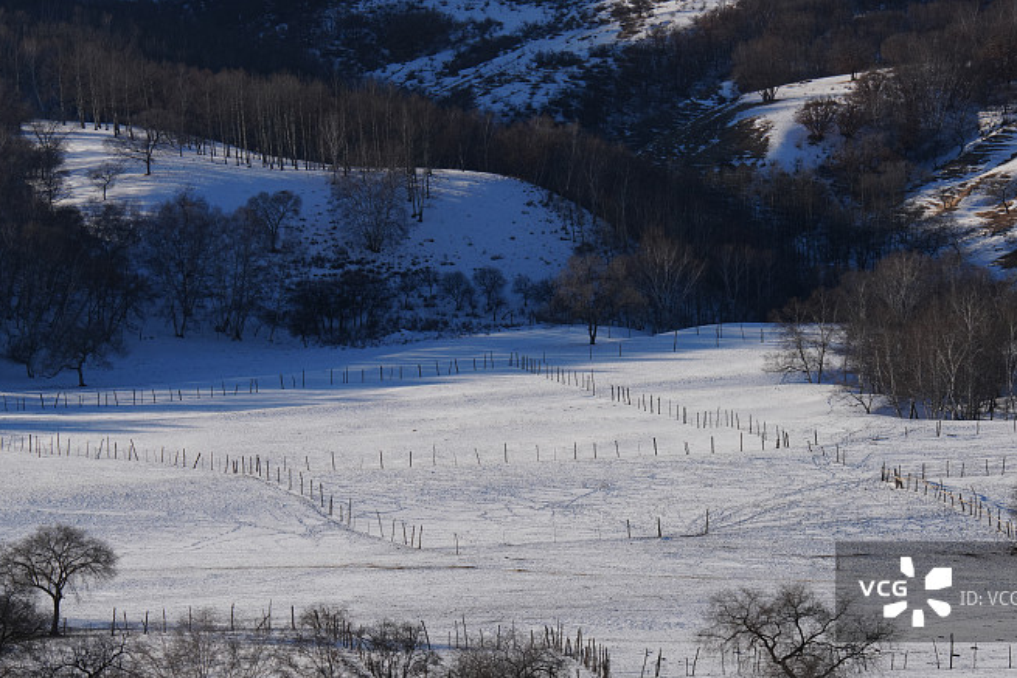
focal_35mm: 210
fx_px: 5947
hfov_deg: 9.8
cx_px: 561
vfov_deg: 6.5
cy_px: 400
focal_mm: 172.4
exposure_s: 1/320
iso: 500
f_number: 20
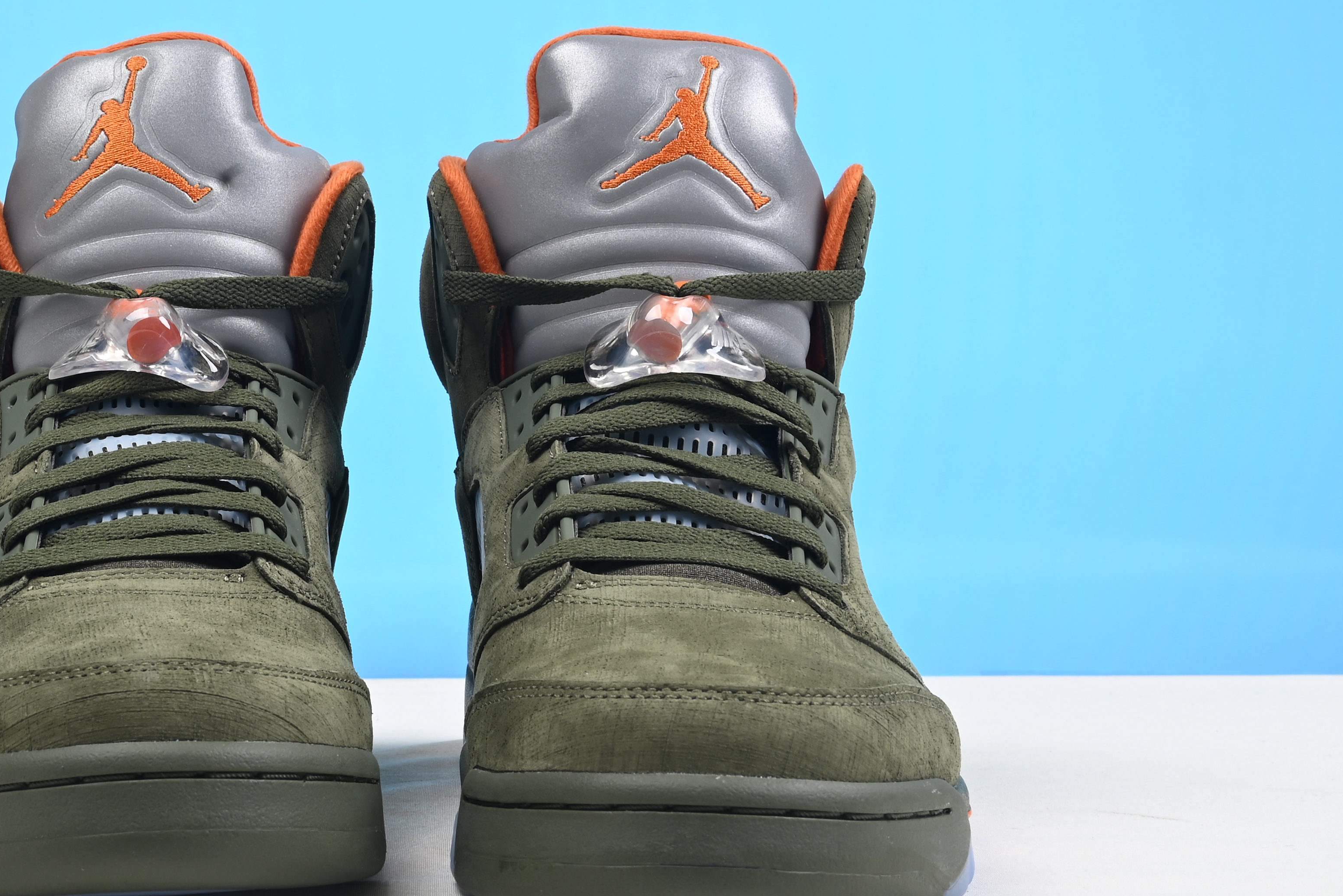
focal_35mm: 76
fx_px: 2836
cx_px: 375
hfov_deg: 26.4
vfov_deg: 17.9
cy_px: 330
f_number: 16
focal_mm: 39
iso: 100
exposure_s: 1/2
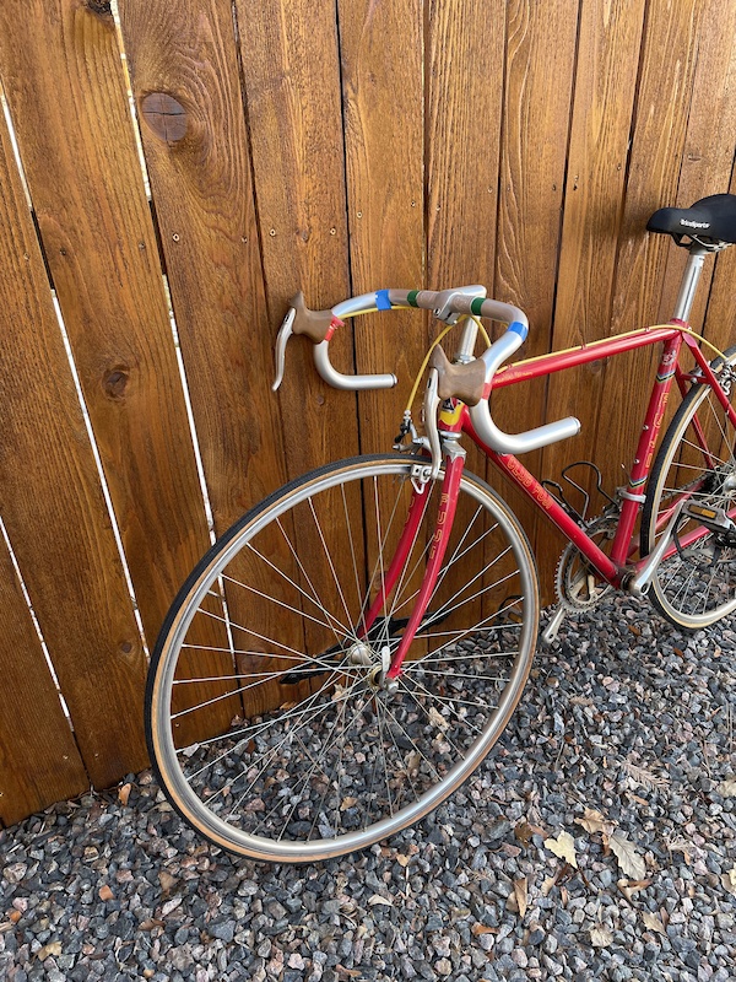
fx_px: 737
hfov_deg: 53.1
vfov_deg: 67.3
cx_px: 368
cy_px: 491
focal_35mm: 26
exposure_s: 1/121
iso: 40
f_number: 1.6
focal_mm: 4.2
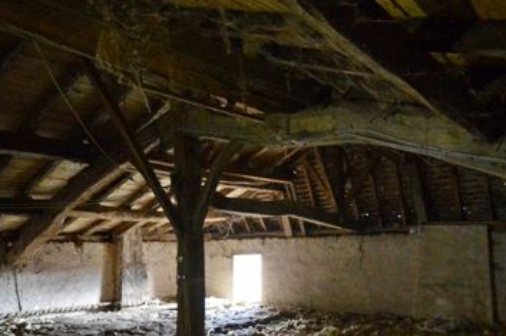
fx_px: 421
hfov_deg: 62.0
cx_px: 266
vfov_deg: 41.9
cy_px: 258
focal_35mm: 30
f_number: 3.5
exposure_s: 1/15
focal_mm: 10
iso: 3200
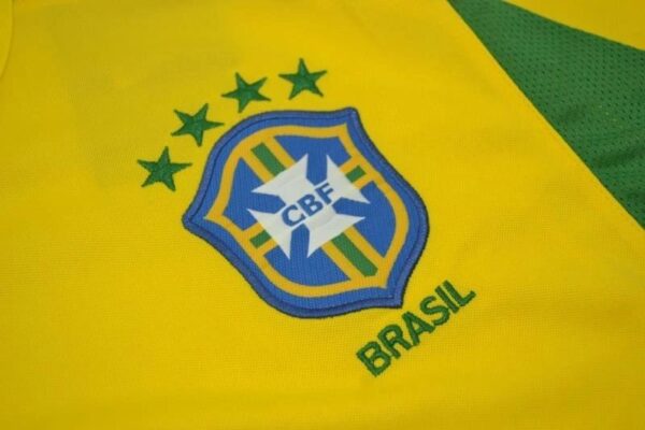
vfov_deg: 25.1
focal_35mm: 54
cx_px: 322
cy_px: 215
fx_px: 967
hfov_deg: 36.9
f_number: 5
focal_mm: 36
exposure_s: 1/125
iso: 200
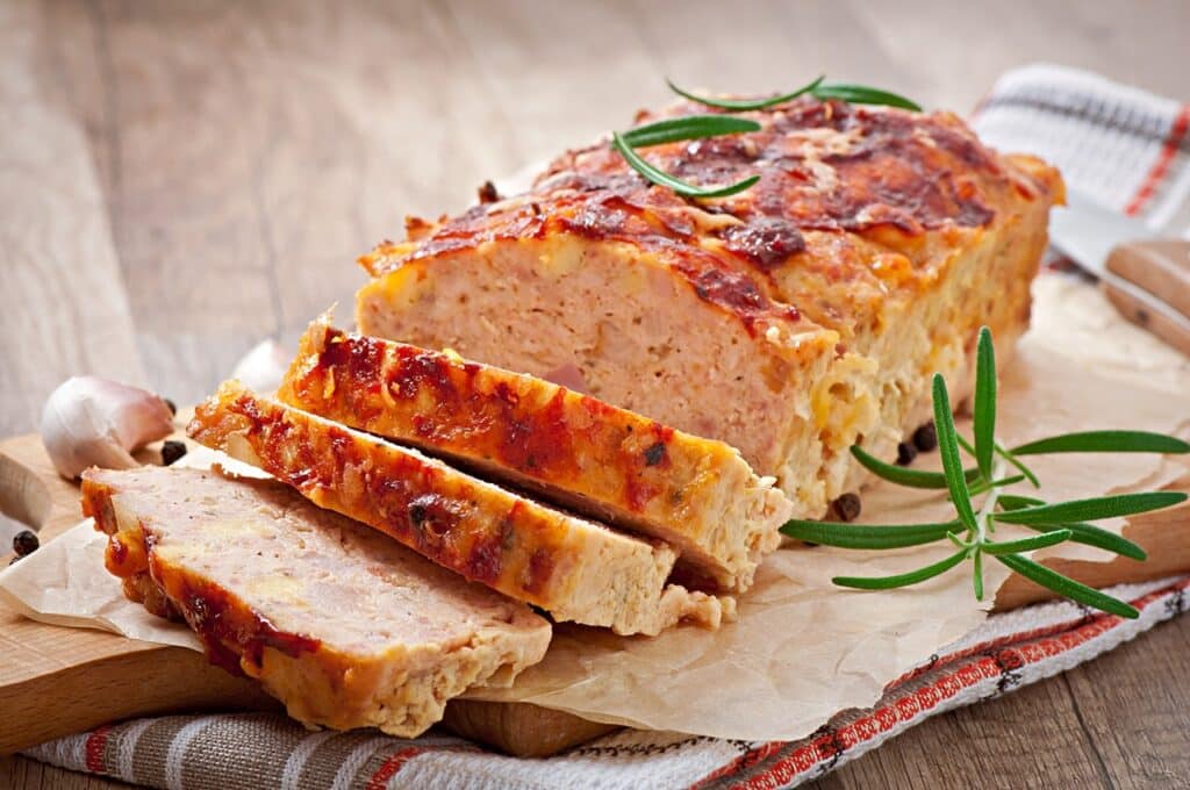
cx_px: 595
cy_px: 395
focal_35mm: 158
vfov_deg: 8.7
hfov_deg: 13.1
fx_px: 5200
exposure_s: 1/200
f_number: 11
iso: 100
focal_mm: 105
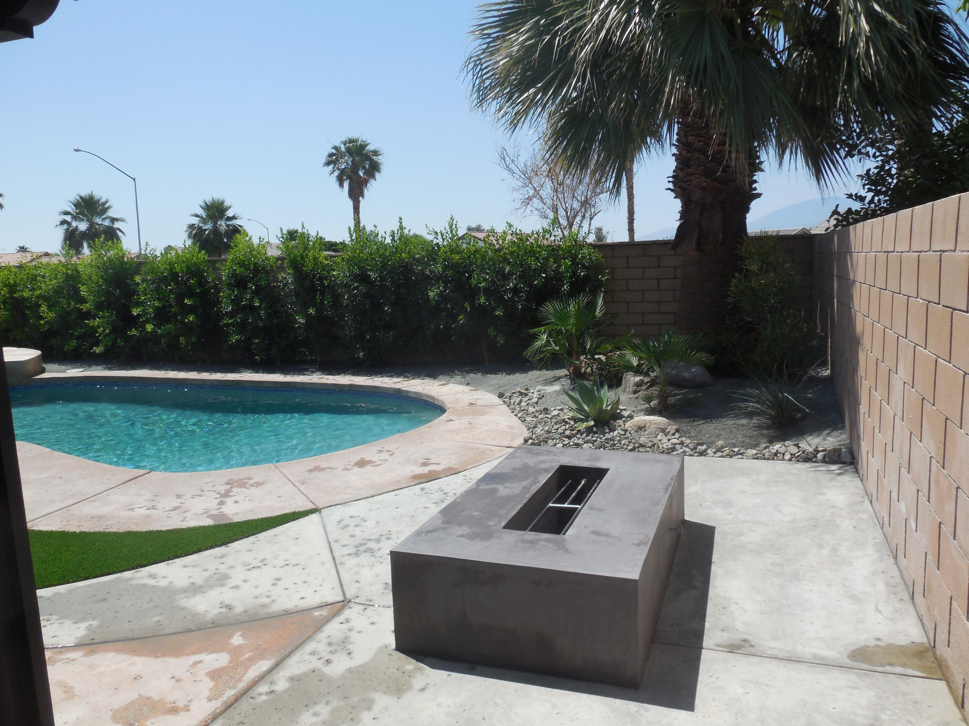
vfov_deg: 54.9
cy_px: 363
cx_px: 484
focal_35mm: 25
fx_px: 700
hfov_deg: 69.4
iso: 125
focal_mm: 4.5
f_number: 3.1
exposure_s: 1/2000
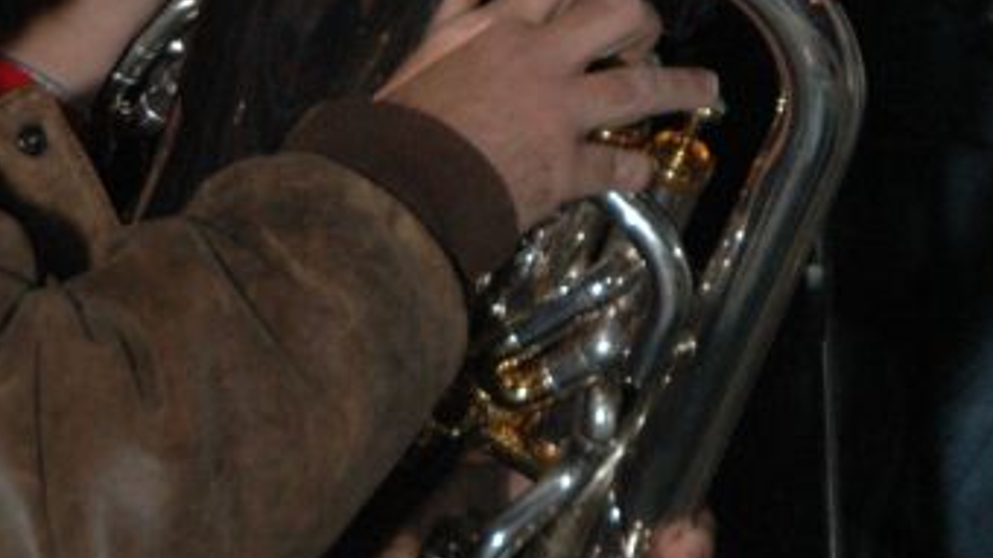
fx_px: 11187
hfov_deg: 5.1
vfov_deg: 2.8
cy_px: -359
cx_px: 432
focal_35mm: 425
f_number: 5.3
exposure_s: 1/60
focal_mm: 90
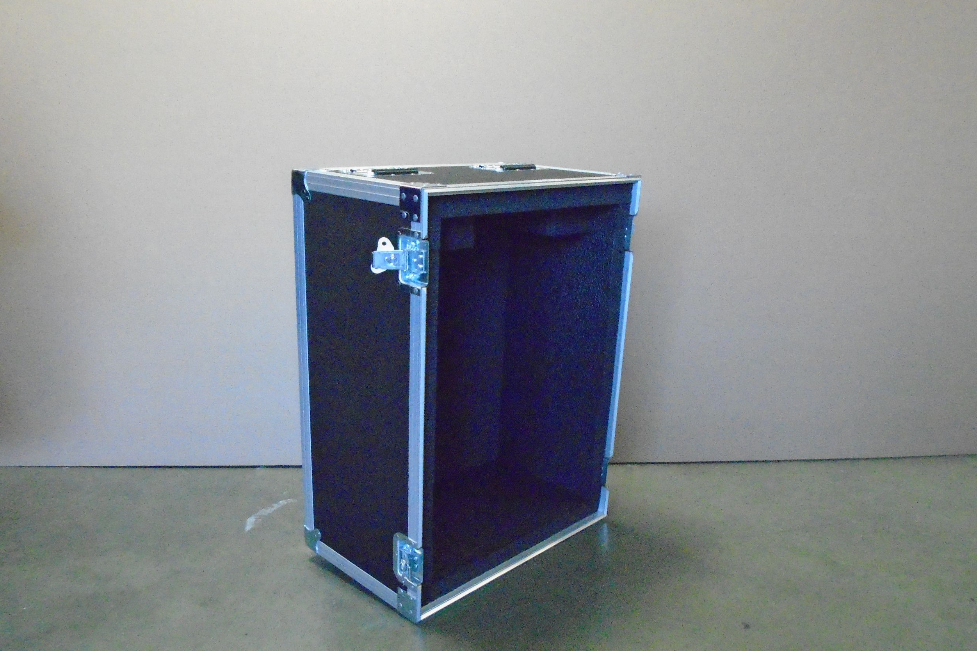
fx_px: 760
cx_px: 483
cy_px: 374
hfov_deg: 65.5
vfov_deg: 46.3
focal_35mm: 28
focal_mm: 4.6
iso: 1600
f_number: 3.2
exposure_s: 1/250
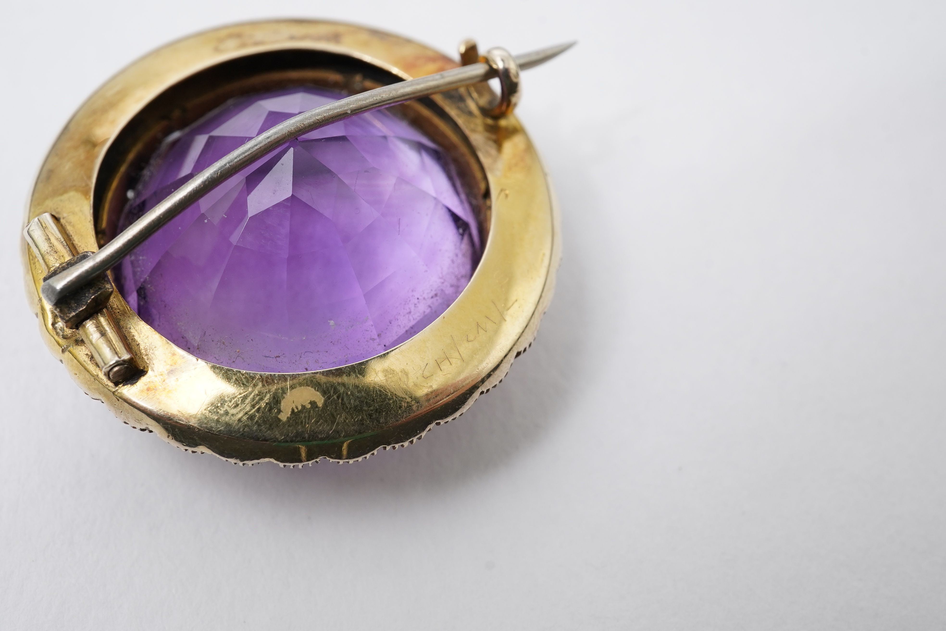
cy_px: 316
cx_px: 473
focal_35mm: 45
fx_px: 1182
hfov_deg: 43.6
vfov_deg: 29.9
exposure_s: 1/125
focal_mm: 30
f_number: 20
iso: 500
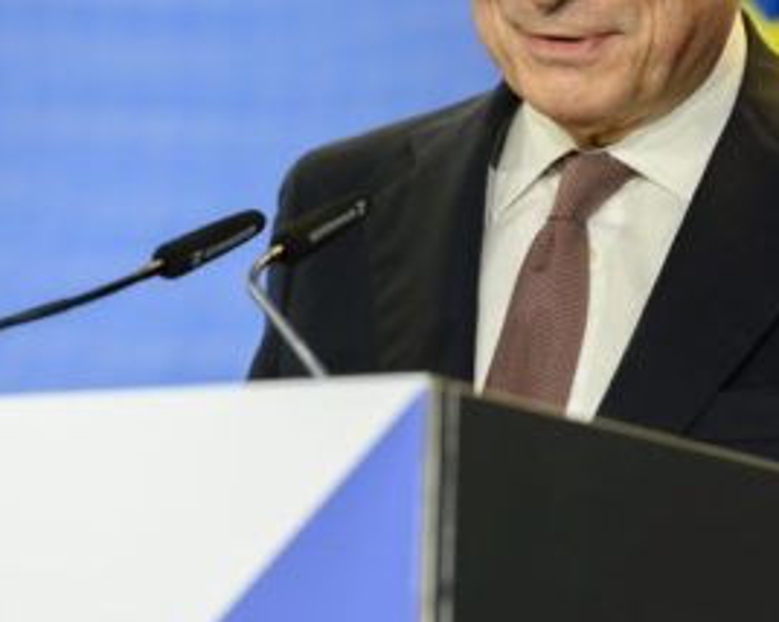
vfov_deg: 3.2
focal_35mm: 488
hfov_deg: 4.0
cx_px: 520
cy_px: 206
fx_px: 11243
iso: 900
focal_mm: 200
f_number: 2.8
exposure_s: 1/250
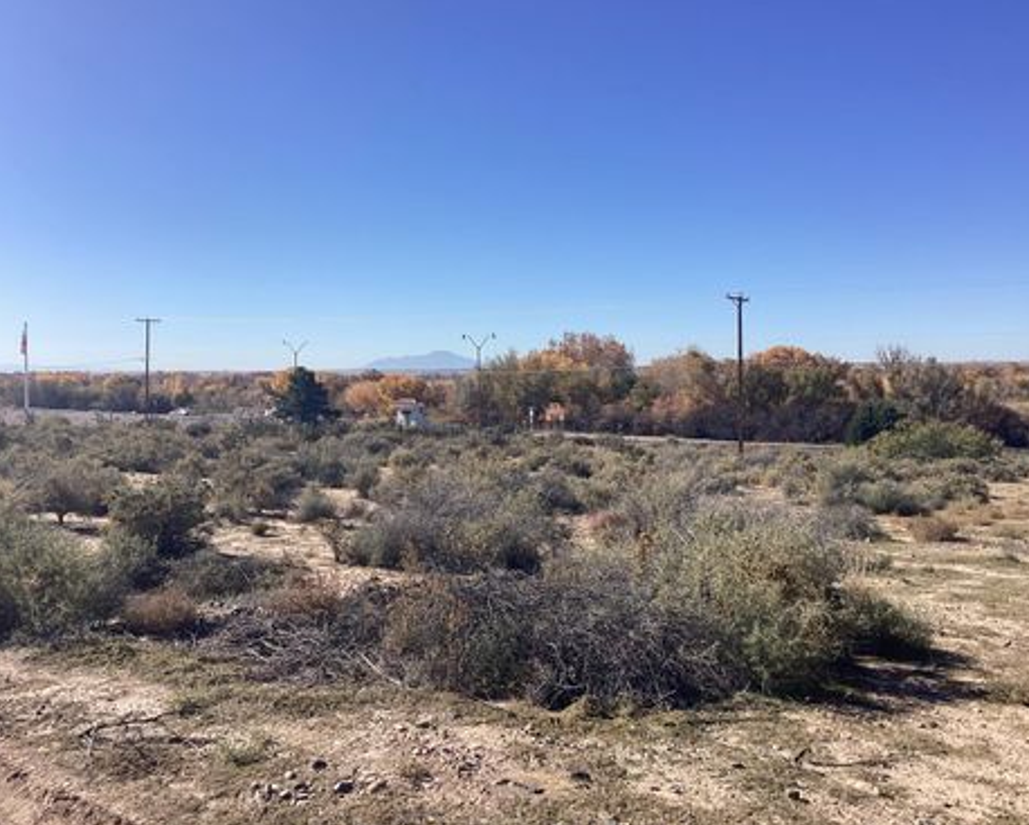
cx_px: 539
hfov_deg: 54.2
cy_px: 412
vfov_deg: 44.6
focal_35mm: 33
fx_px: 1006
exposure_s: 1/1733
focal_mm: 3.3
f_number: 2.4
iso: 25
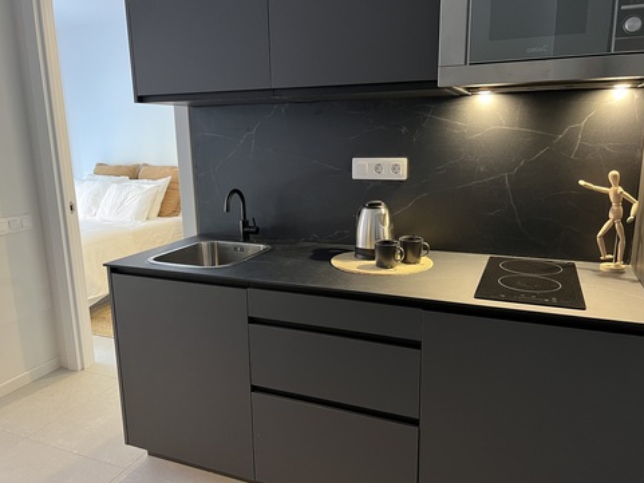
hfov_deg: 65.3
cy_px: 246
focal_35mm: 27
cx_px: 323
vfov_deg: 51.4
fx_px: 502
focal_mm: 5.7
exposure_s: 1/50
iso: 320
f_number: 1.5
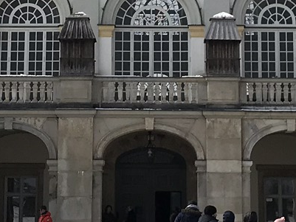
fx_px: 1223
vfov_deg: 10.3
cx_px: 144
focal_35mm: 143
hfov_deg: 13.8
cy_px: -1
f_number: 1.8
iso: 20
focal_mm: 3.99
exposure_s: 1/4808
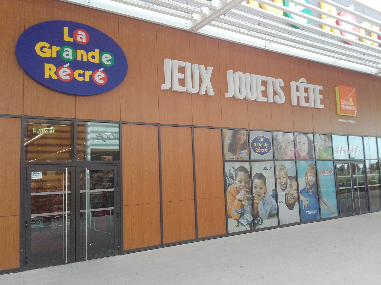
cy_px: 142
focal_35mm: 31
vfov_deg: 45.4
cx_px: 190
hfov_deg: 58.4
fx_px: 341
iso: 50
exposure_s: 1/186
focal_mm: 3.3
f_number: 2.2
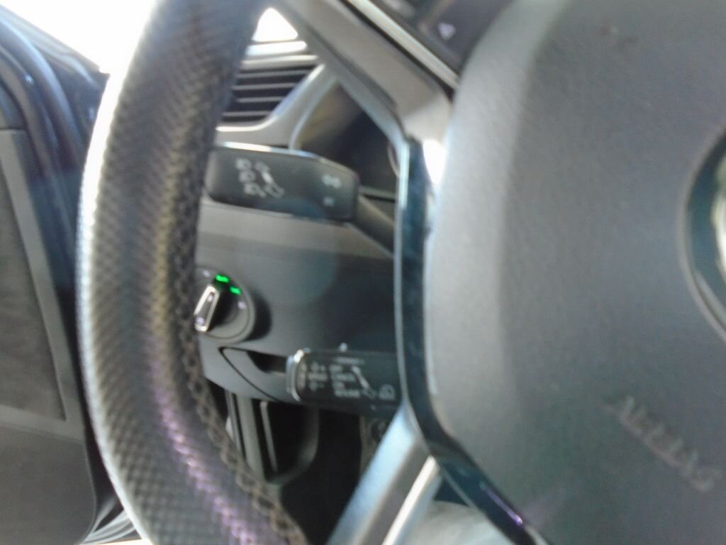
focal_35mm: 26
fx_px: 545
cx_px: 363
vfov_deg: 53.1
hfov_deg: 67.3
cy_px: 272
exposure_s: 1/6
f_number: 3.2
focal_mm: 4.6
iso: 400
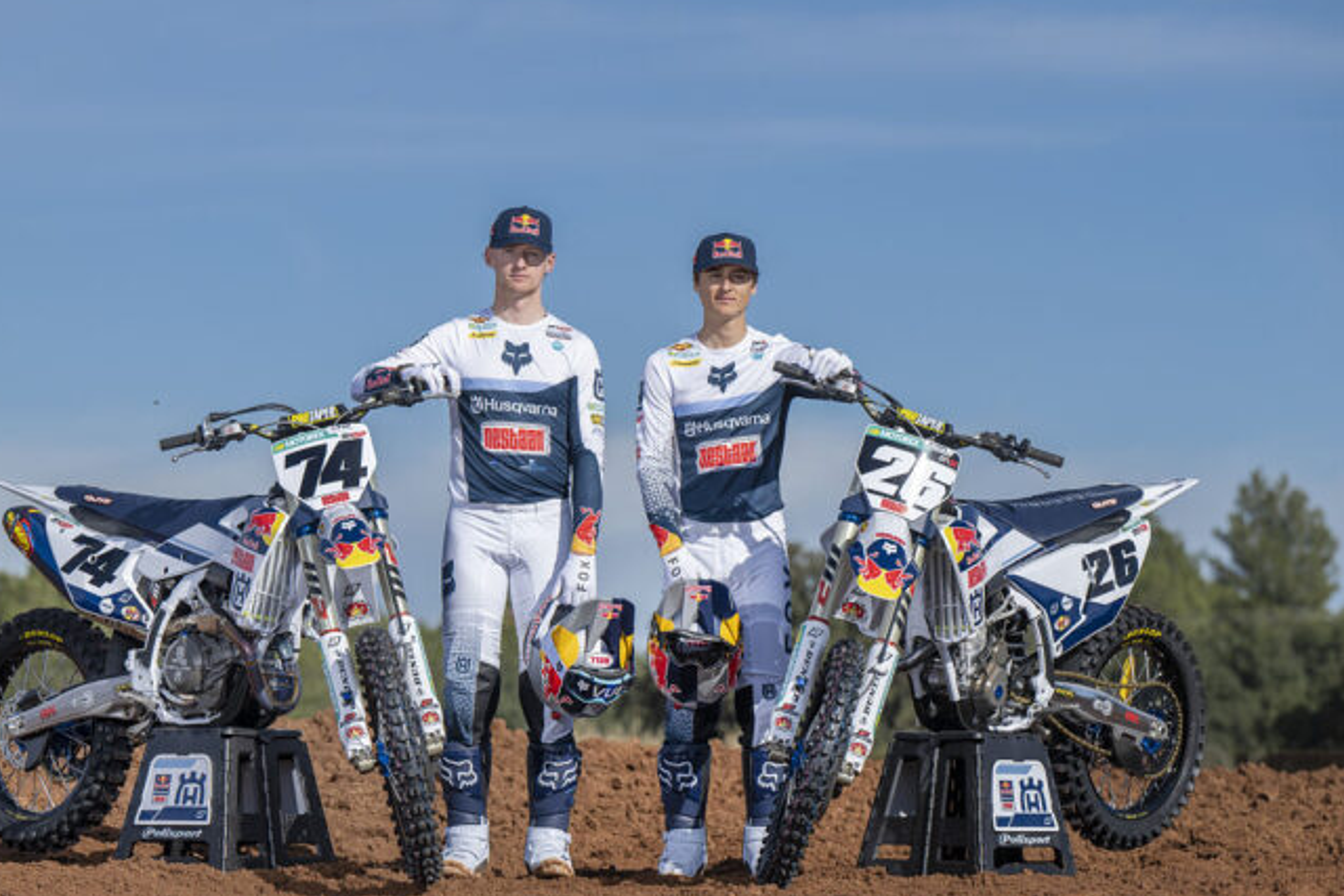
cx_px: 607
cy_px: 525
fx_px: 7169
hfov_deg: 10.7
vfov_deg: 7.2
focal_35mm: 192
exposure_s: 1/1250
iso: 160
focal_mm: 160
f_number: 5.6
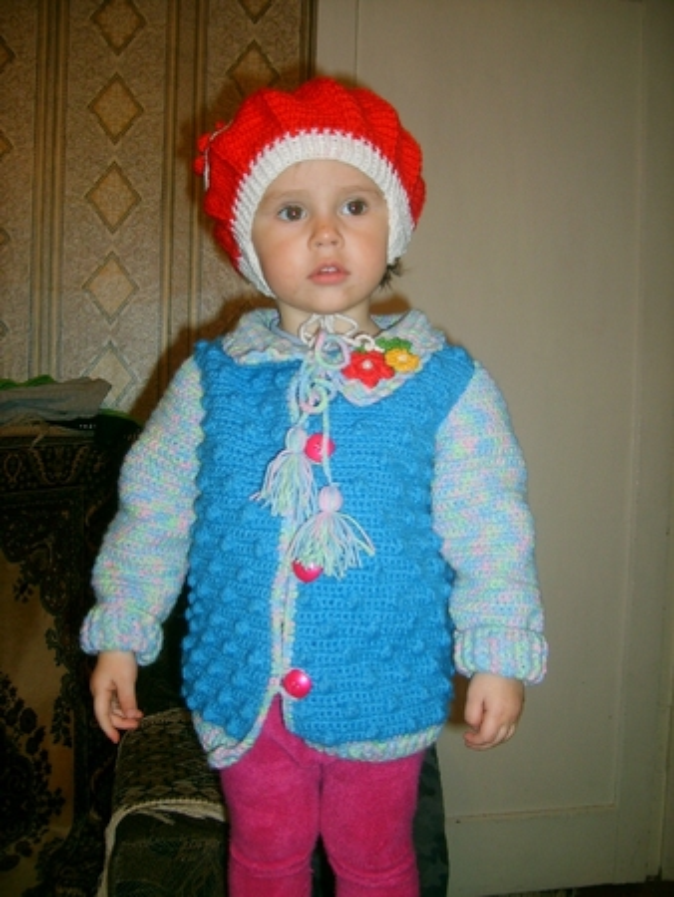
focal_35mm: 35
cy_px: 448
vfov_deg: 52.6
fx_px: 908
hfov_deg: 40.7
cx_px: 337
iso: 100
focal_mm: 5.8
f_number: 2.8
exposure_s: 1/30
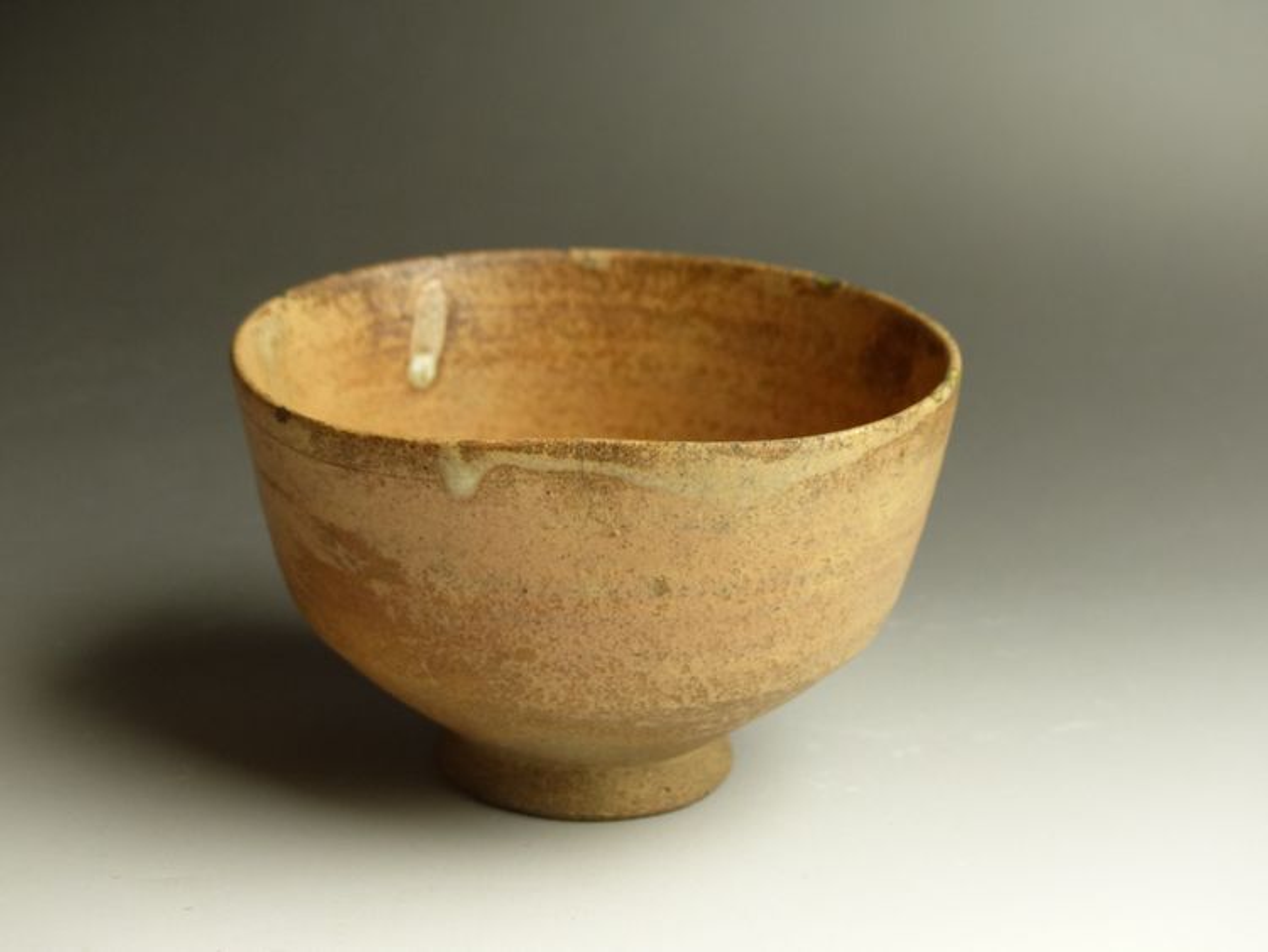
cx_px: 634
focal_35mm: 75
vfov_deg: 19.6
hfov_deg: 26.0
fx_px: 2748
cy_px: 476
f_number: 2.8
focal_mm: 13.5
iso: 200
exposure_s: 1/60
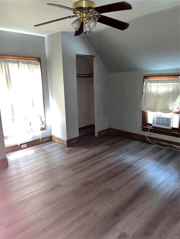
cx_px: 90
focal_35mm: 26
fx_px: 180
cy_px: 120
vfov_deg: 67.3
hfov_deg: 53.1
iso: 125
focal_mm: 5.1
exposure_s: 1/10
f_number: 1.6
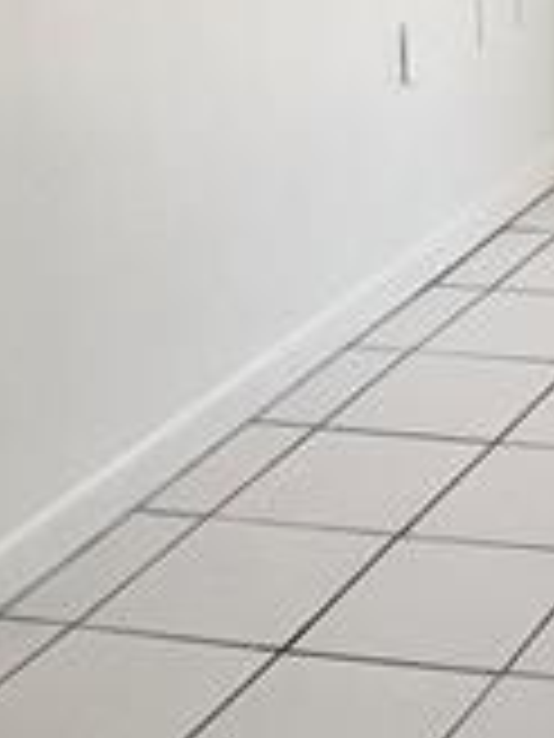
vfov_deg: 18.3
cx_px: 968
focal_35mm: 95
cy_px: -374
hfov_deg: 14.0
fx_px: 2027
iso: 32
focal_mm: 1.57
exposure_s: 1/396
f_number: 1.8
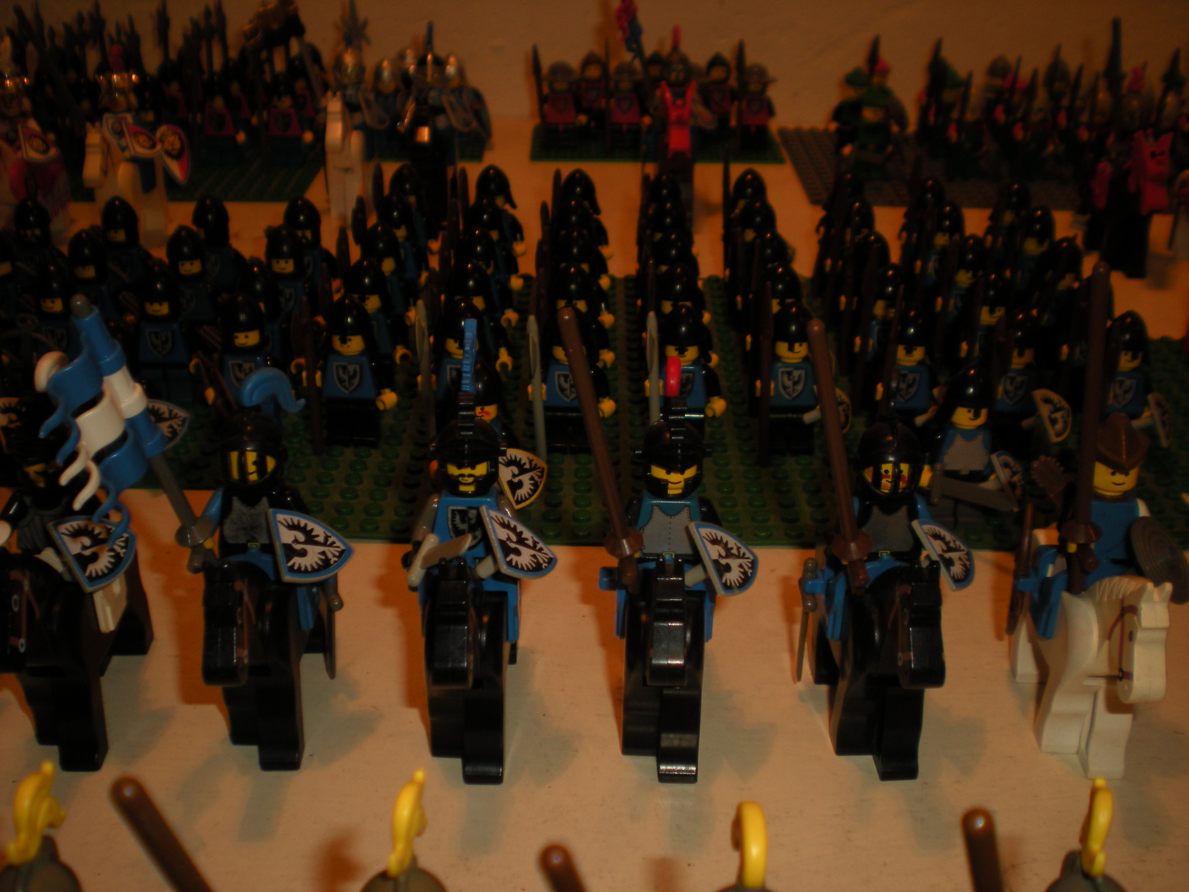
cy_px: 446
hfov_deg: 49.0
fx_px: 1305
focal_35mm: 38
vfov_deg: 37.7
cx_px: 594
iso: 64
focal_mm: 6.3
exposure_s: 1/30
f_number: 3.1
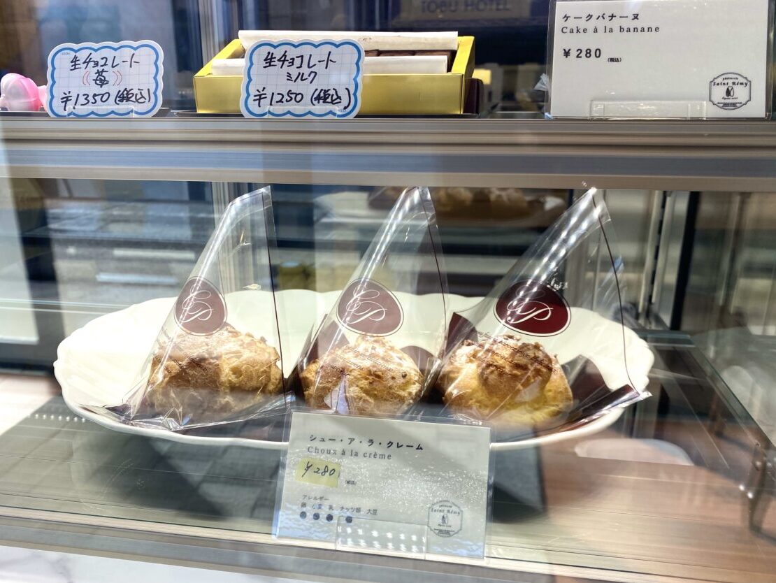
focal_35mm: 26
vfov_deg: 53.1
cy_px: 292
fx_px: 583
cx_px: 388
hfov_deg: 67.3
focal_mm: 4.25
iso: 32
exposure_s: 1/693
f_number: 1.8
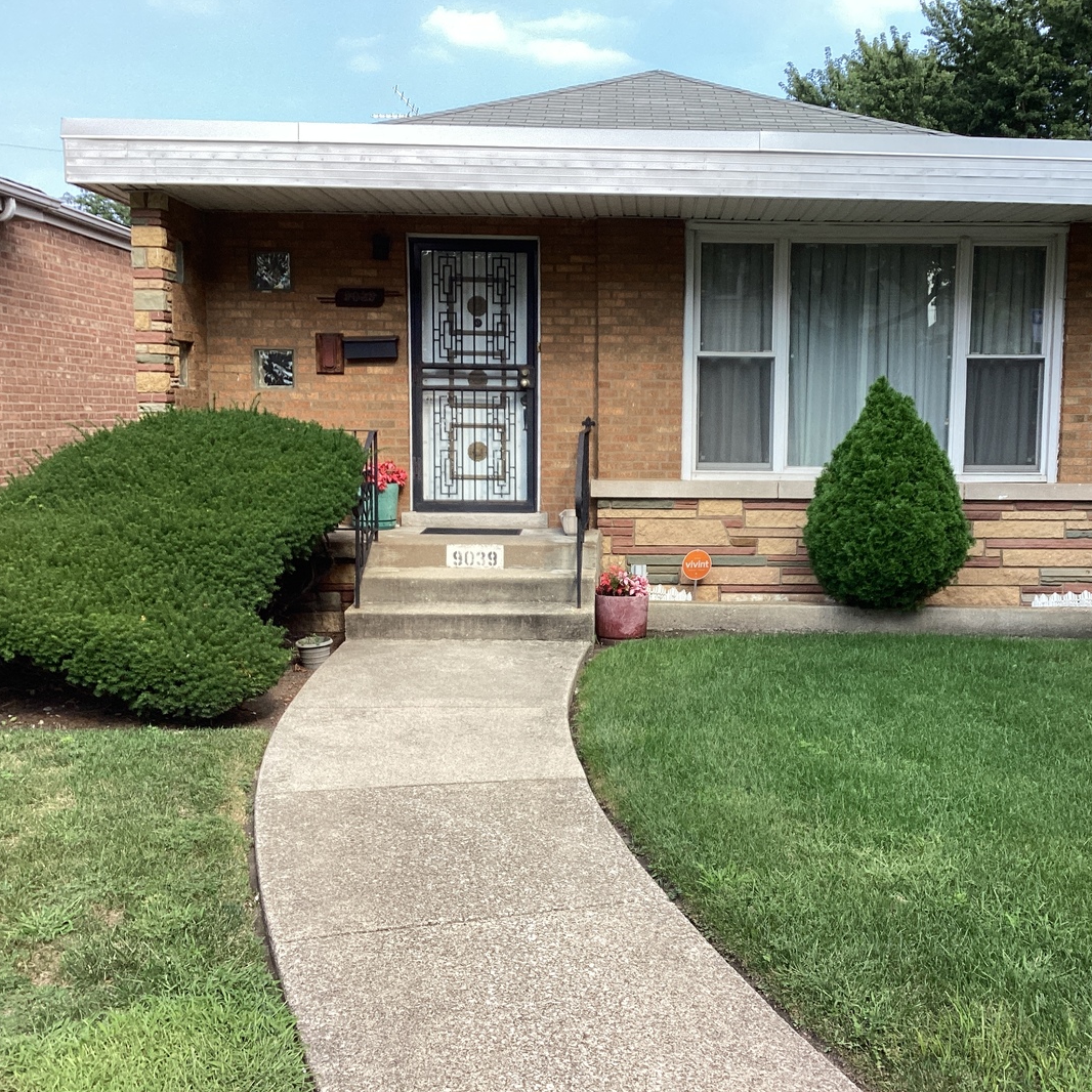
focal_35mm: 37
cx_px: 662
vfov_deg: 44.9
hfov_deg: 44.7
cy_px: 548
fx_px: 1321
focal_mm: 3.3
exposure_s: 1/382
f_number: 2.4
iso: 25
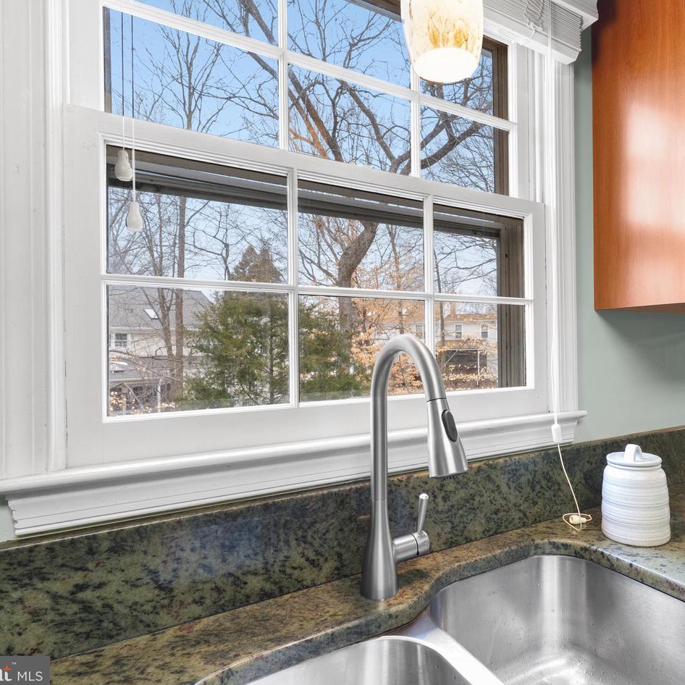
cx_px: 458
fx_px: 493
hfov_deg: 67.7
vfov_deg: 69.6
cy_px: 345
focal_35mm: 22
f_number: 9
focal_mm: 17
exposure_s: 1/10
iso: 800
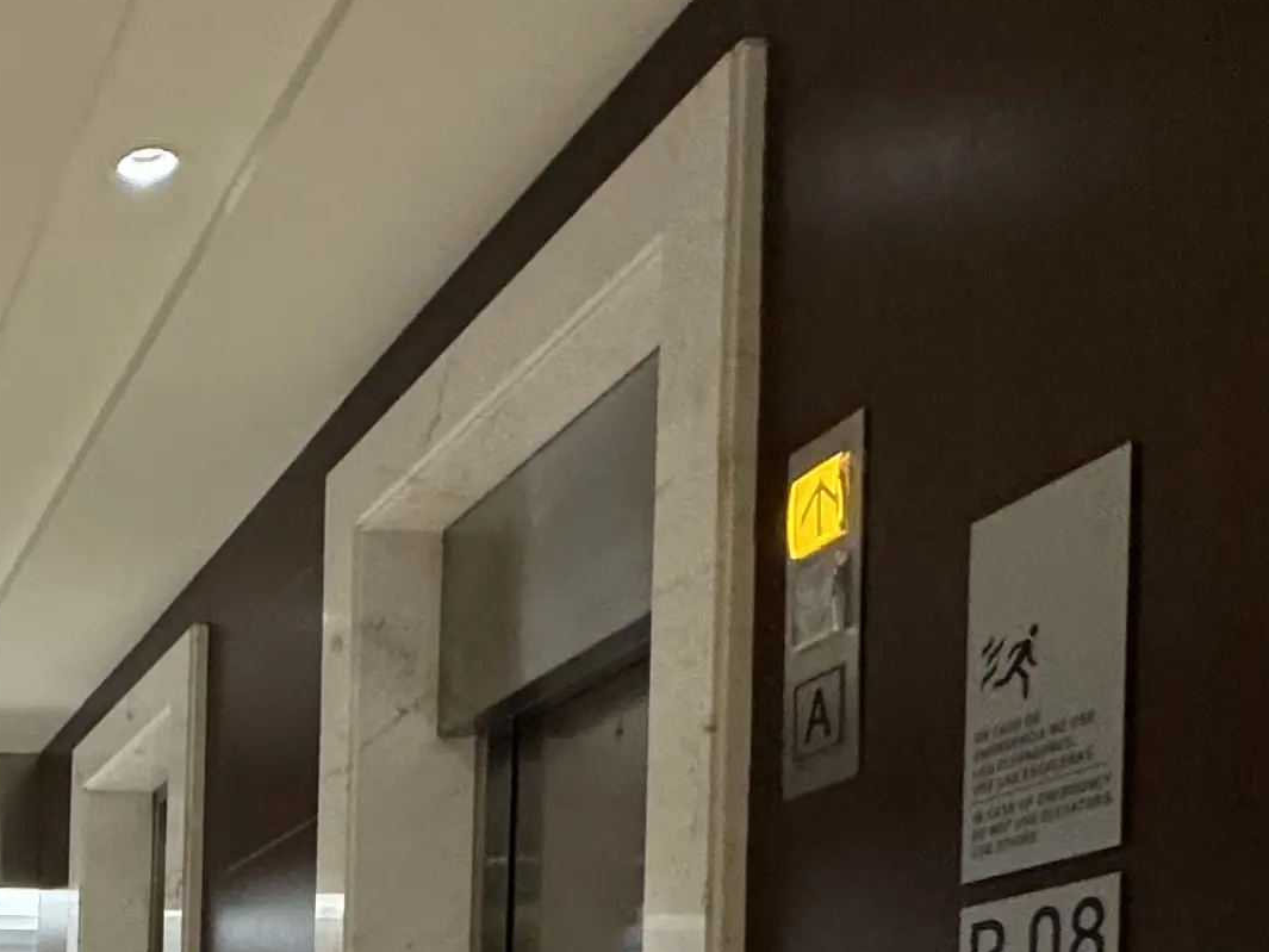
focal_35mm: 53
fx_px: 1943
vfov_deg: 24.3
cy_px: 1222
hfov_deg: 28.2
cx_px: -475
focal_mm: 2.22
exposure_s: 1/60
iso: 400
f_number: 2.2
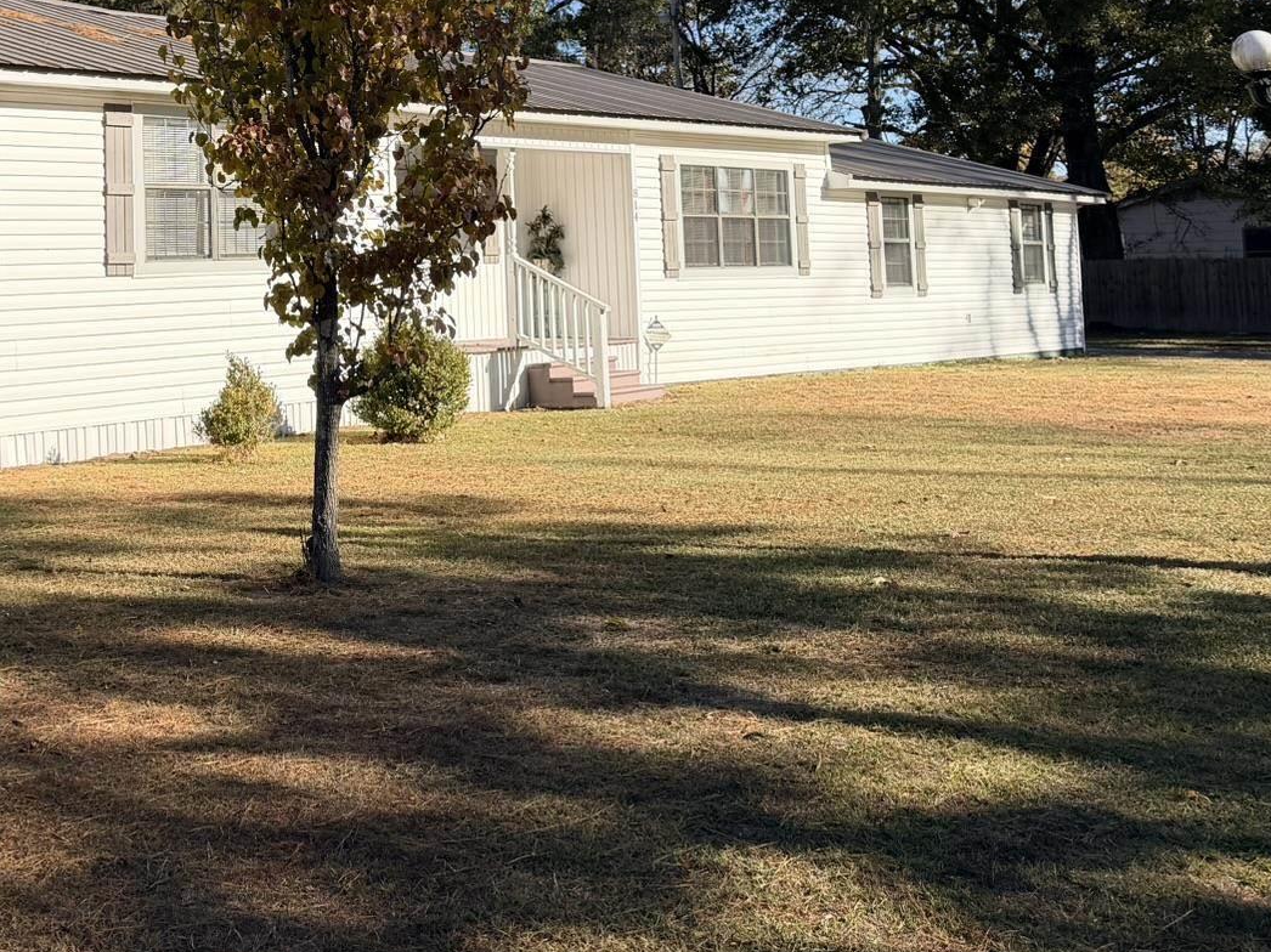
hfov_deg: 39.2
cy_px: 110
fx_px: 1725
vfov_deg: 29.7
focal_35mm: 47
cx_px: 290
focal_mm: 6.76
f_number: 1.78
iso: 100
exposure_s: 1/2907
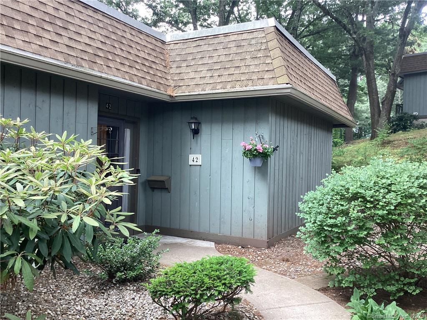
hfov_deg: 58.4
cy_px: 160
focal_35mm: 31
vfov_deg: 45.4
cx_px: 214
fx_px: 382
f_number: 2.4
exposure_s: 1/120
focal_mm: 3.3
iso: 50
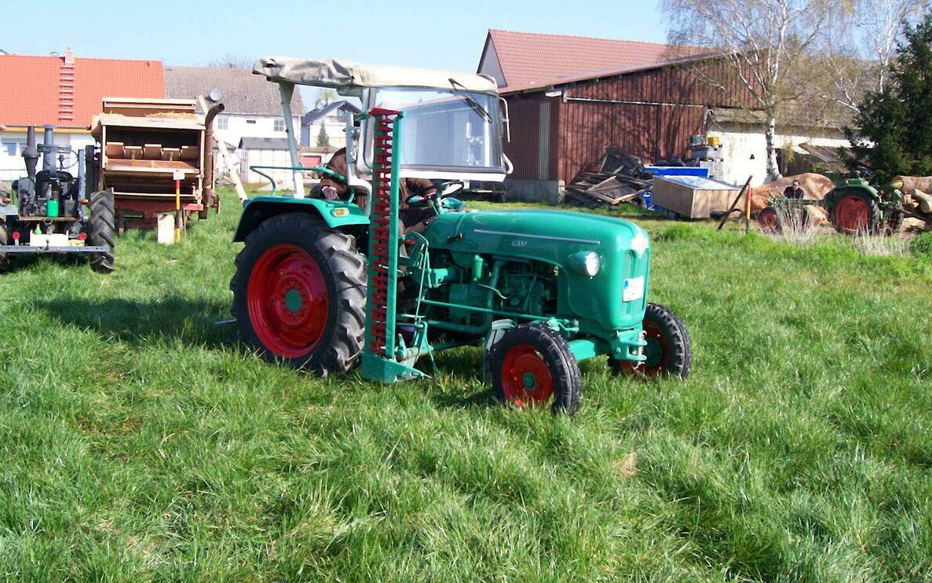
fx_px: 1143
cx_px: 470
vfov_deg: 28.5
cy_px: 238
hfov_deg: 44.4
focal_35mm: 45
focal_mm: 7
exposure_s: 1/647
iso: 80
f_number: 2.9
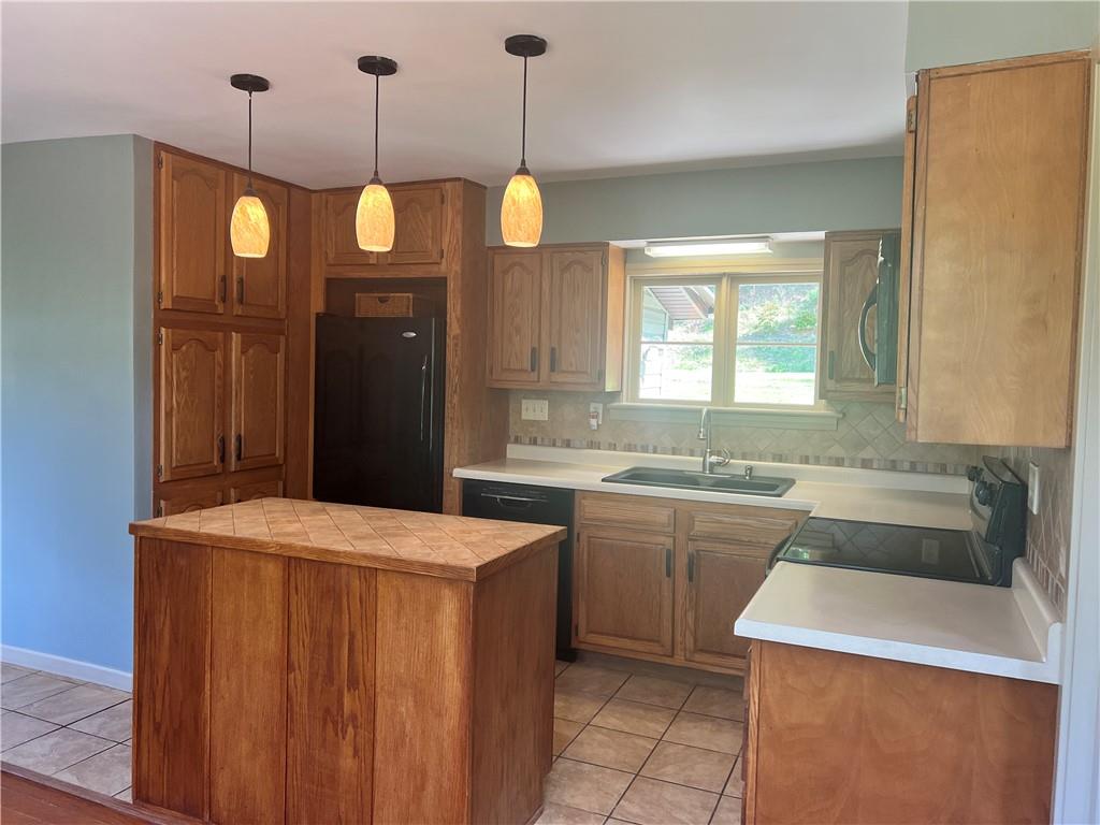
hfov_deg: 67.3
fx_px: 826
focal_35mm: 26
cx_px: 550
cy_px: 412
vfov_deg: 53.1
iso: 100
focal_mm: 5.7
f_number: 1.5
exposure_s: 1/120
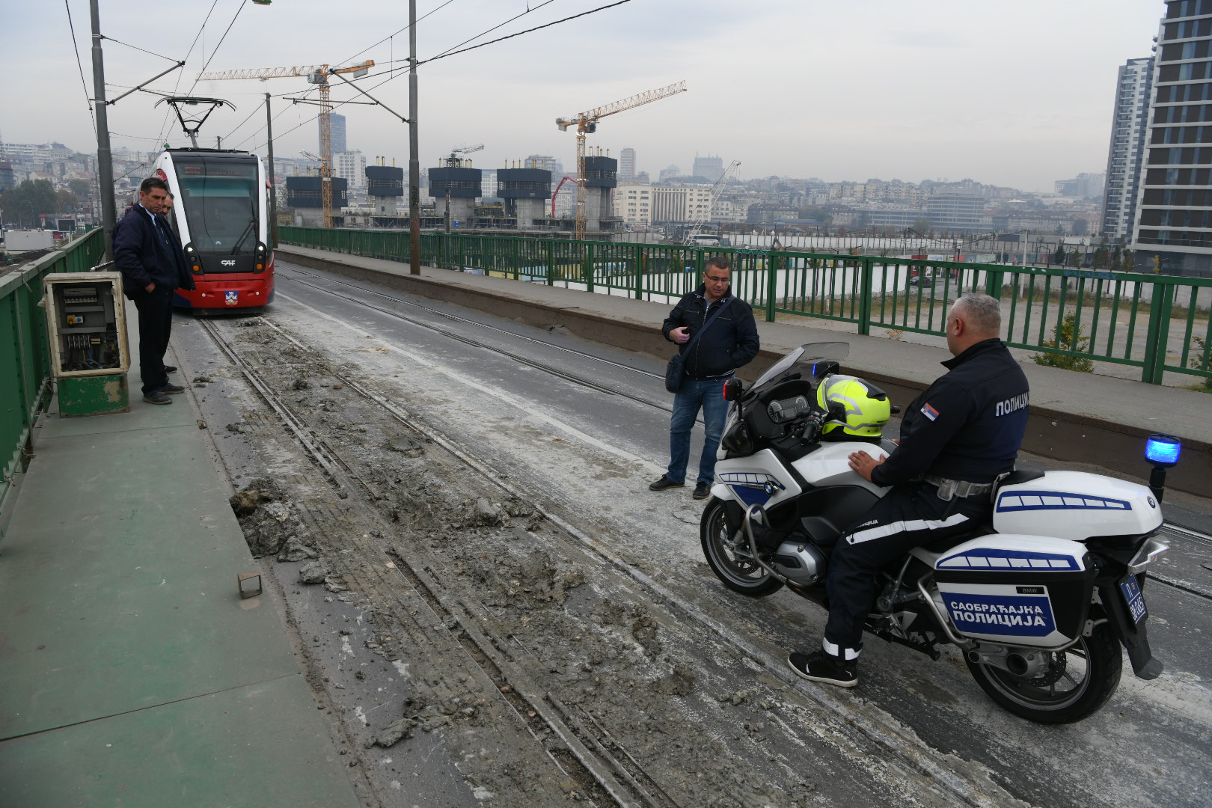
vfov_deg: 53.1
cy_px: 404
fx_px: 808
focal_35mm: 24
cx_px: 606
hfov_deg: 73.7
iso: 320
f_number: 9
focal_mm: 24
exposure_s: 1/400
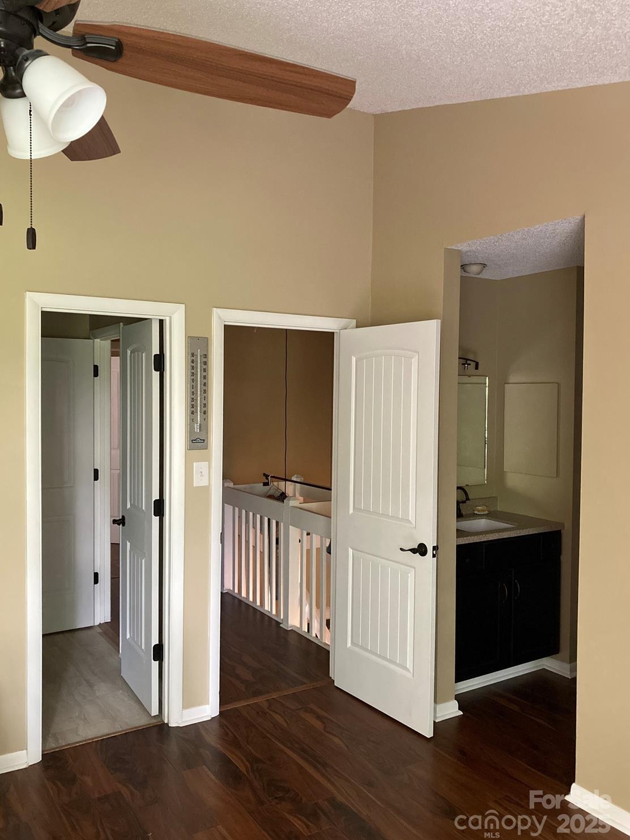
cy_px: 415
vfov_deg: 61.7
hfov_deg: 48.2
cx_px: 308
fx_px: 704
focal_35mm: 29
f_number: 1.8
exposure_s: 1/30
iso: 500
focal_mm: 3.99
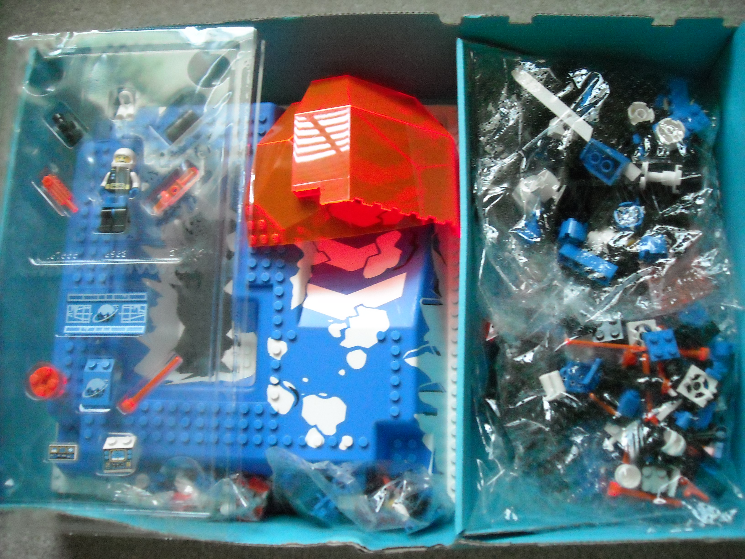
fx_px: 753
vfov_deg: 40.7
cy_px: 280
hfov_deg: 52.6
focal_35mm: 35
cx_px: 372
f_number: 2.8
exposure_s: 1/42
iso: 800
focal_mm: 5.7
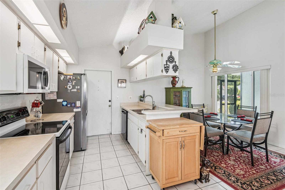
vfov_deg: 73.7
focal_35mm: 16
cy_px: 95
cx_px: 142
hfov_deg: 96.7
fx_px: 127
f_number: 8
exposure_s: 1/15
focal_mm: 16
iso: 400
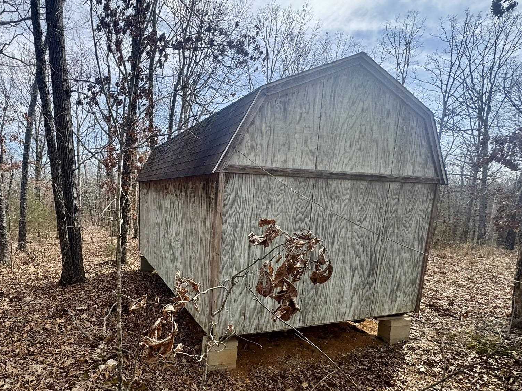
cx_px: 173
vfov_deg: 68.1
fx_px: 287
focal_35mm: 19
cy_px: 232
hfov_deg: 81.7
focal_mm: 2.22
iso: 40
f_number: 2.2
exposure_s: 1/359
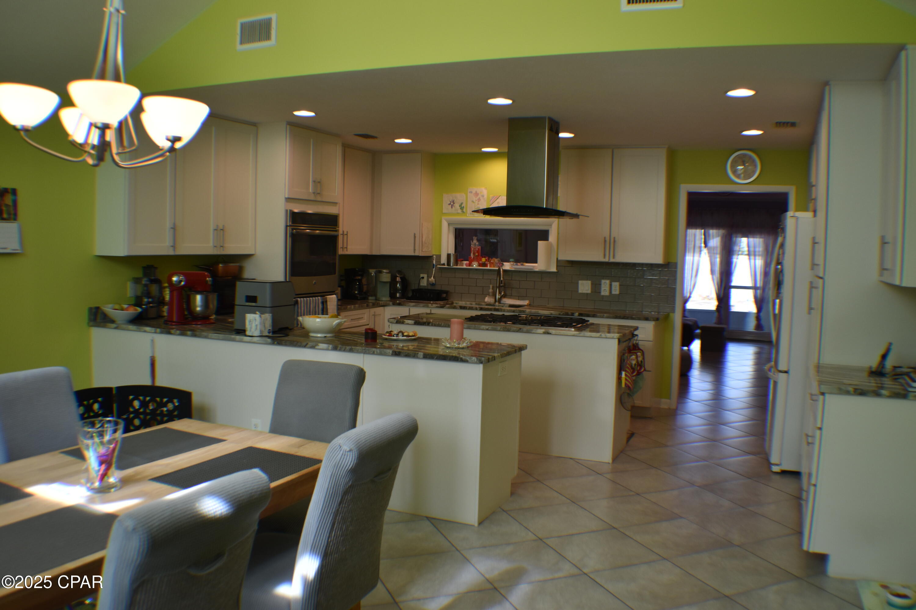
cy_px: 305
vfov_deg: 36.9
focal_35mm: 36
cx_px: 458
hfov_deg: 53.1
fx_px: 916
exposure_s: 1/100
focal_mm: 24
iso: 400
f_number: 5
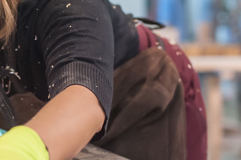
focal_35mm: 132
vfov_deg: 10.4
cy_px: 40
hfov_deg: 15.0
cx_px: -56
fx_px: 883
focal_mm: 50
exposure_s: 1/160
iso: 1250
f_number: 2.8
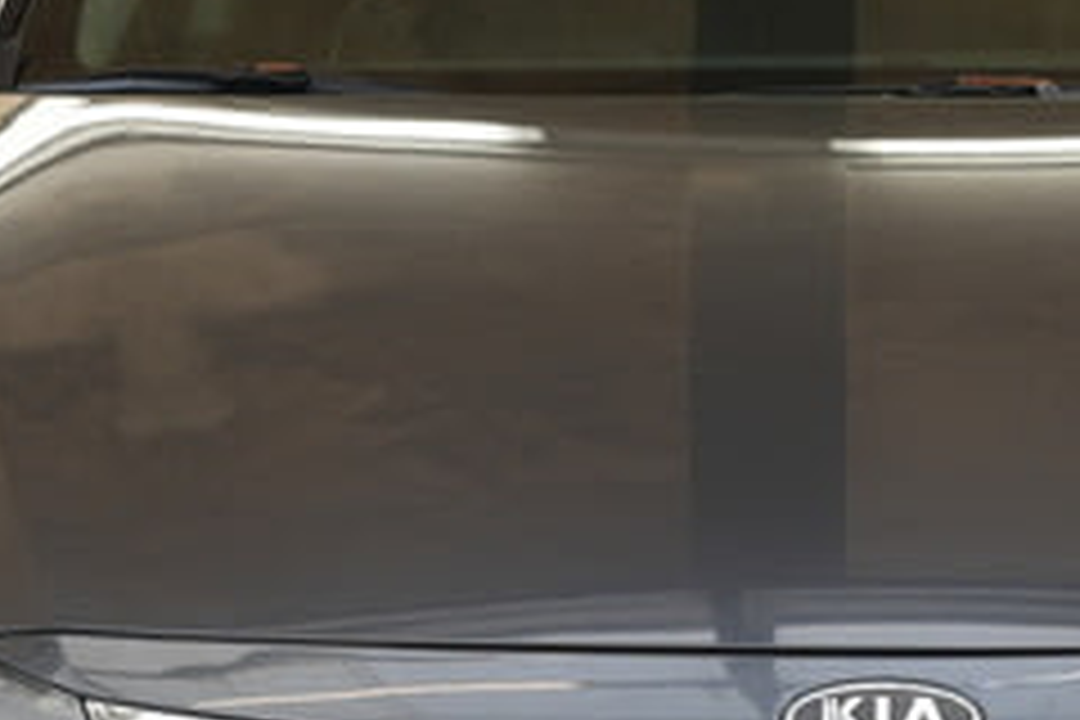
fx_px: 5520
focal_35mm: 184
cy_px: 608
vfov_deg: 7.4
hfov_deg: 11.1
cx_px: 891
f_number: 5.6
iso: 100
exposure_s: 1/60
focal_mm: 49
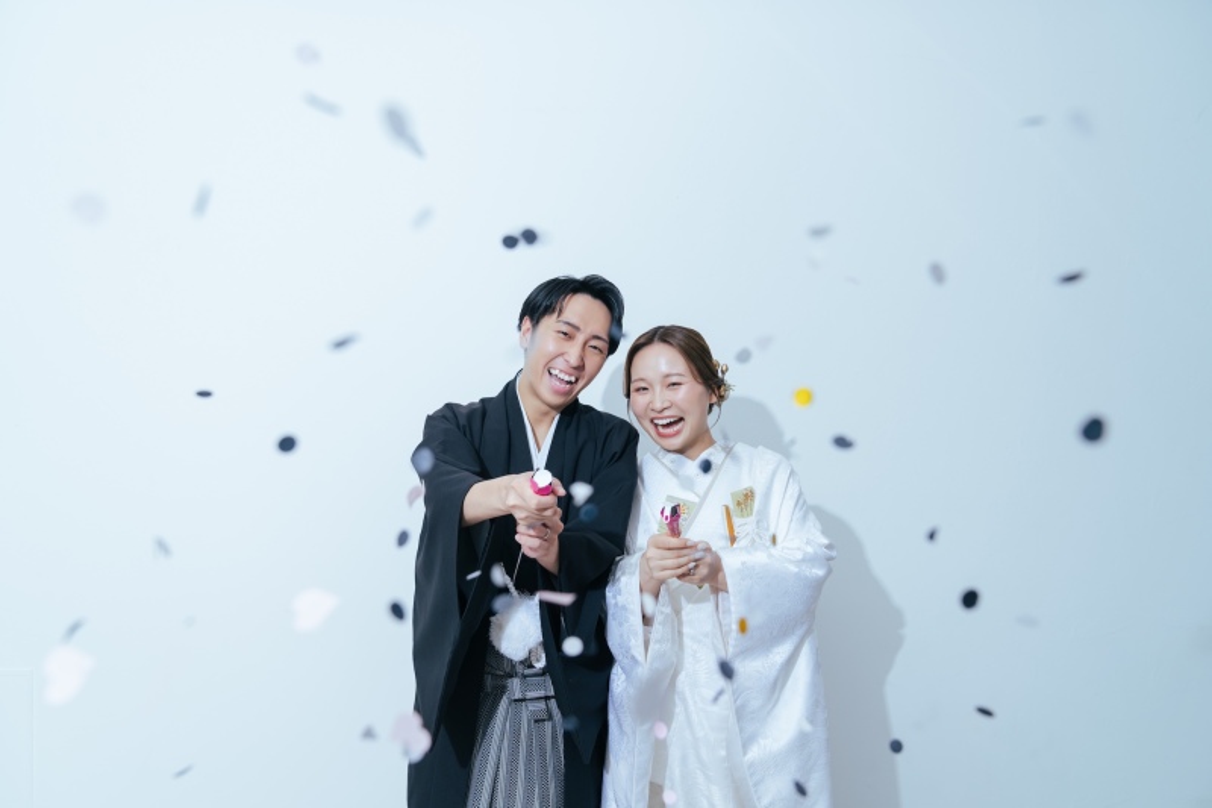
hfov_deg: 73.8
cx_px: 606
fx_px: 808
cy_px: 404
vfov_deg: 53.1
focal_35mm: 24
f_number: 5
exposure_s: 1/125
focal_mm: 24
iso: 250
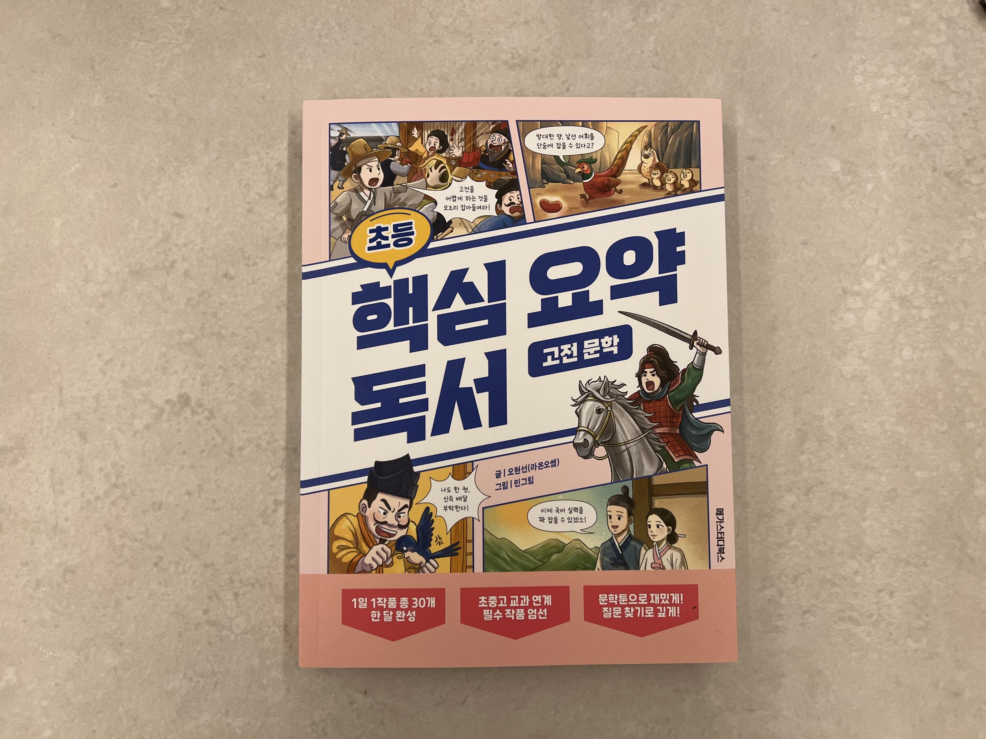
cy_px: 370
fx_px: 741
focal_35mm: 26
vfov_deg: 53.1
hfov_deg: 67.3
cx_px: 493
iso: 125
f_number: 1.5
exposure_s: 1/120
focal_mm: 5.7
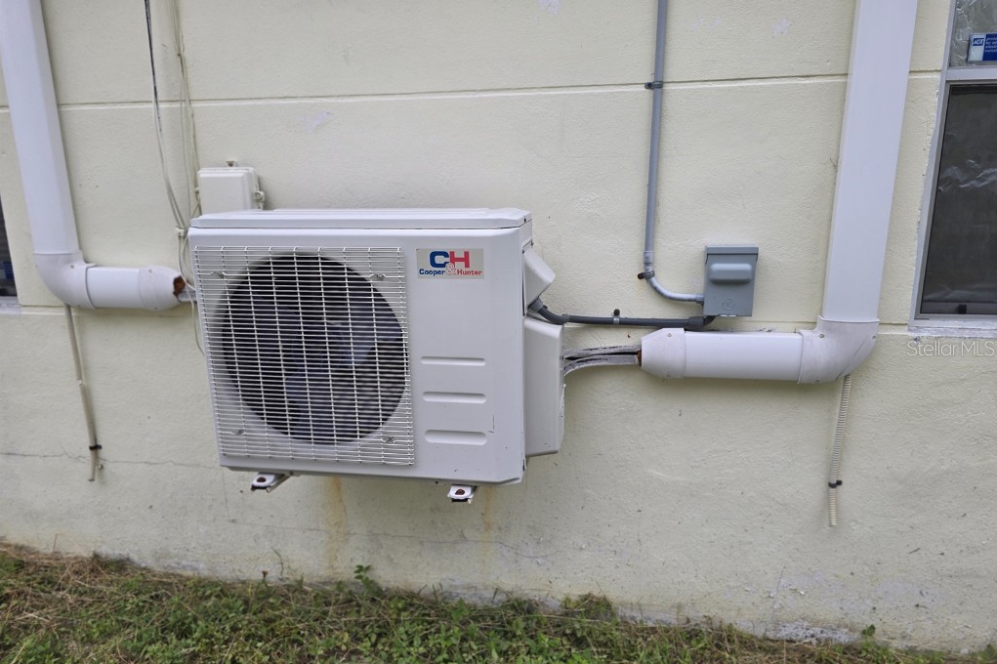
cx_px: 499
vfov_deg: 53.1
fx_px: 664
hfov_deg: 73.8
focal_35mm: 24
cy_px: 348
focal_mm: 6.3
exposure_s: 1/351
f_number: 1.7
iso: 12
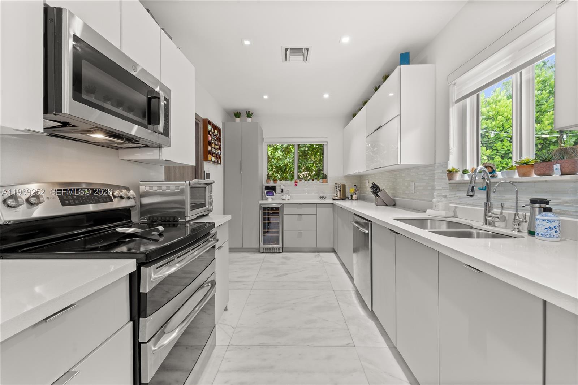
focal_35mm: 14
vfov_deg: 81.2
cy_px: 192
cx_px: 289
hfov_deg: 104.3
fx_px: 225
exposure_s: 1.6
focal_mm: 14
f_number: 11
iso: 400
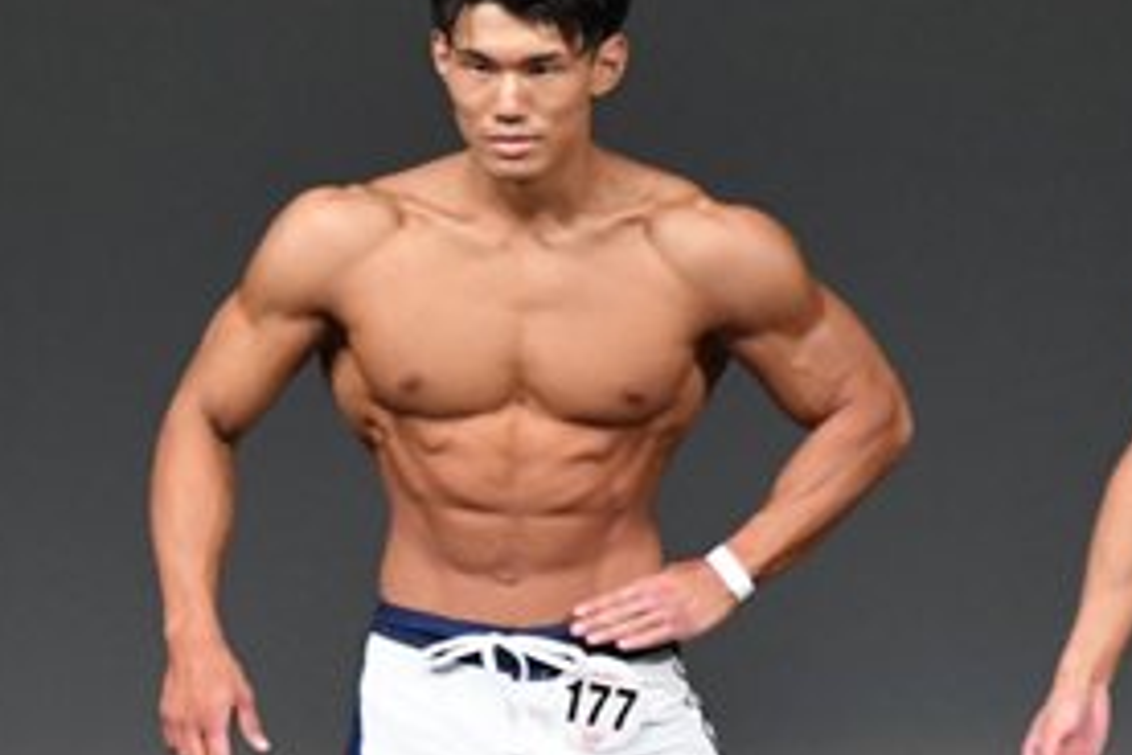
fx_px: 27795
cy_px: 681
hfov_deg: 2.3
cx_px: -244
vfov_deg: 1.6
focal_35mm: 884
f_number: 5.6
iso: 4000
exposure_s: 1/400
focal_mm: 210
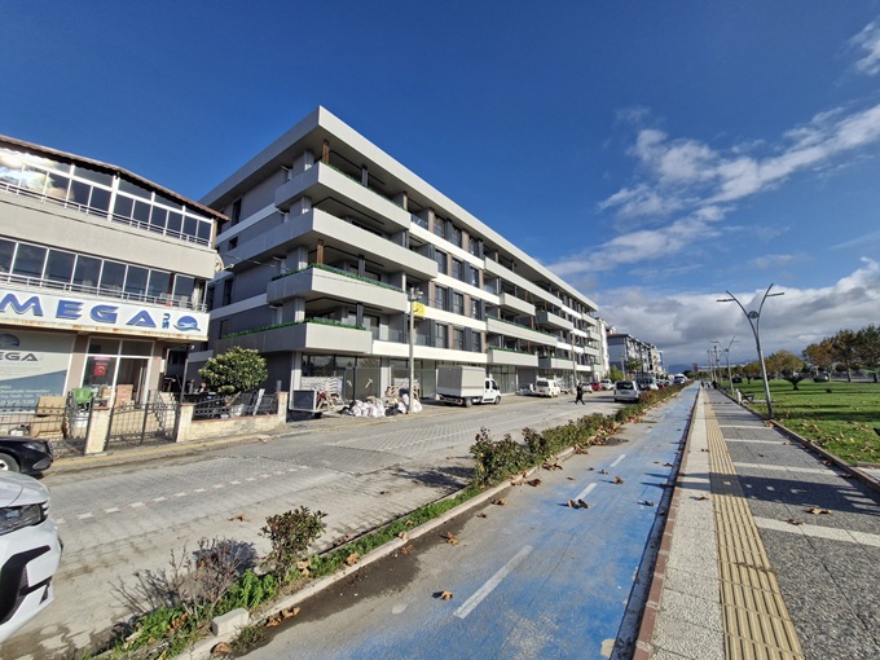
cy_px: 330
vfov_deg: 89.9
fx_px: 330
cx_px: 440
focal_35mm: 13
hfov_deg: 106.2
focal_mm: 1.74
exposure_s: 1/2088
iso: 50
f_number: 2.2
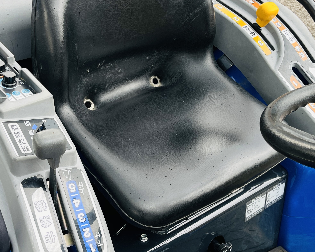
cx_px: 144
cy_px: 120
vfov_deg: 29.1
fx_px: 485
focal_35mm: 52
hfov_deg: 36.0
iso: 40
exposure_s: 1/122
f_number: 1.6
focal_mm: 5.1
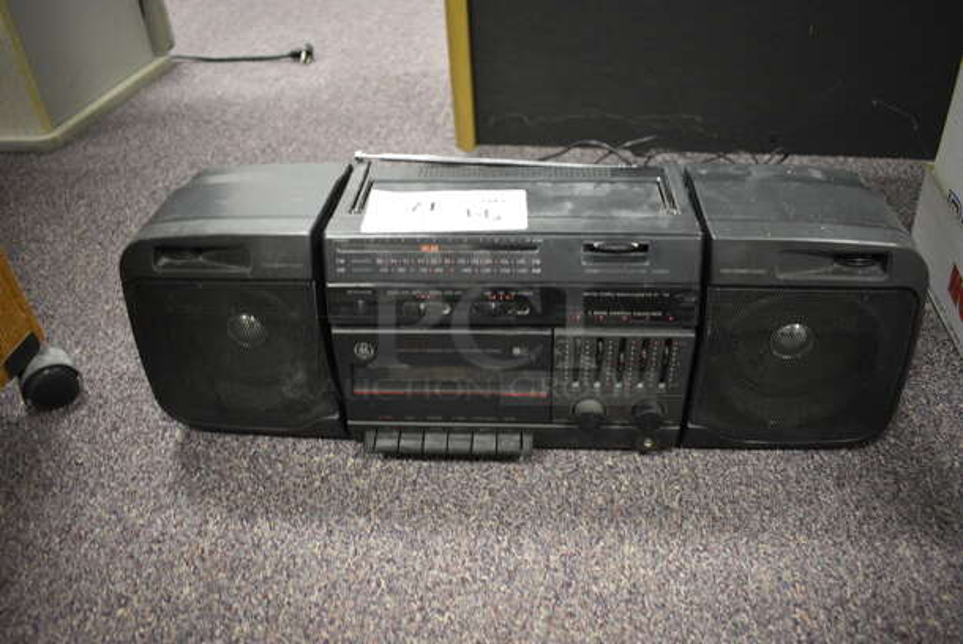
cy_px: 322
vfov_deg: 48.0
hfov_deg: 67.3
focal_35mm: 27
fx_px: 723
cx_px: 482
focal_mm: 18
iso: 3200
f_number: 3.5
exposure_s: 1/30
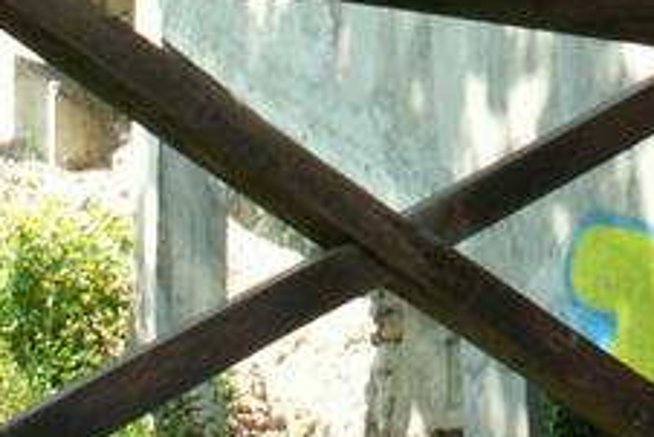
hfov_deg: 19.4
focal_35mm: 103
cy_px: -246
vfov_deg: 12.6
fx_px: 1872
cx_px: 619
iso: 50
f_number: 4
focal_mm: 5.86
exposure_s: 1/80
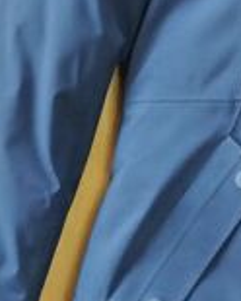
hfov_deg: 13.5
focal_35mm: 105
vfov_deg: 17.1
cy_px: -103
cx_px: 402
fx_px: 936
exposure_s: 1/33.3
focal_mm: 4.75
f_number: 1.8
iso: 695
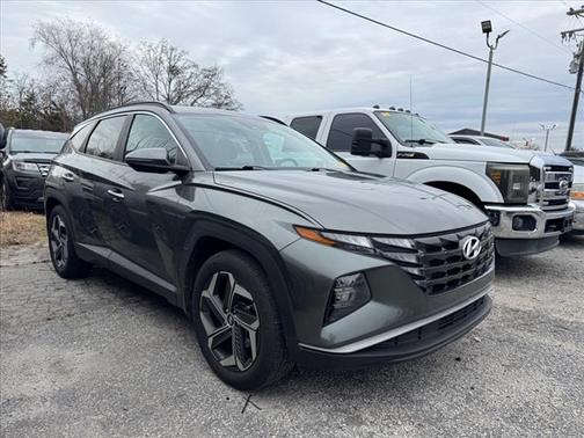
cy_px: 219
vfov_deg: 56.8
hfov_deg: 71.6
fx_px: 405
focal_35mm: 24
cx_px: 292
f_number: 1.78
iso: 80
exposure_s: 1/1980
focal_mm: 6.76
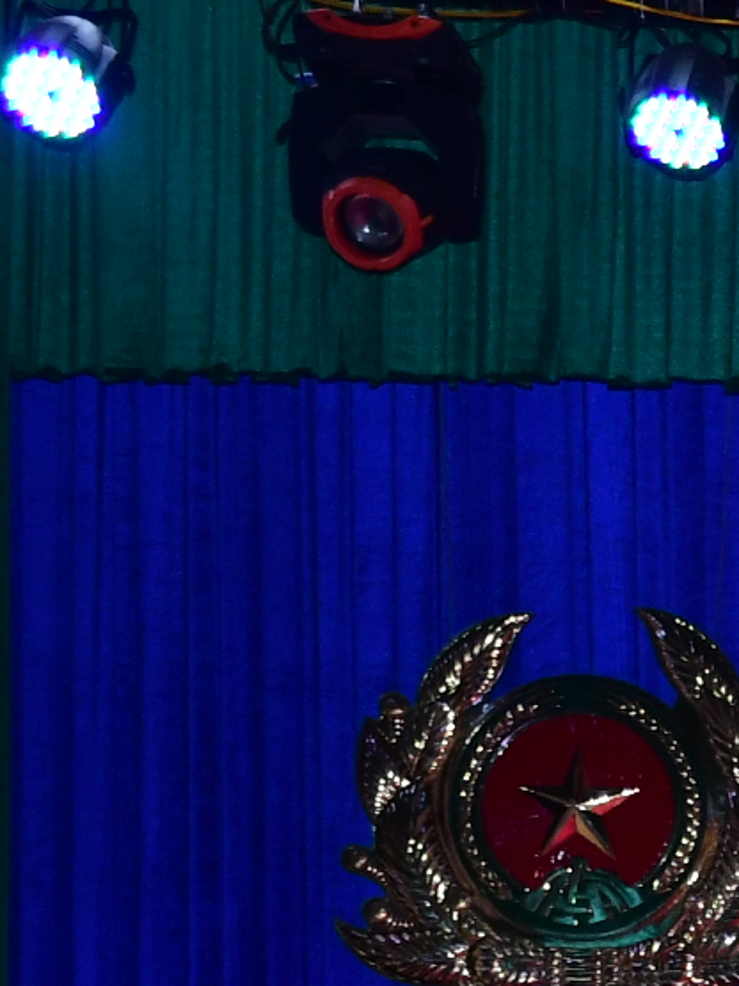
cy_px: 1615
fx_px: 6179
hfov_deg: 6.2
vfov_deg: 8.8
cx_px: 2286
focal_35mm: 217
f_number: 5
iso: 800
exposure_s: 1/200
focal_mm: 30
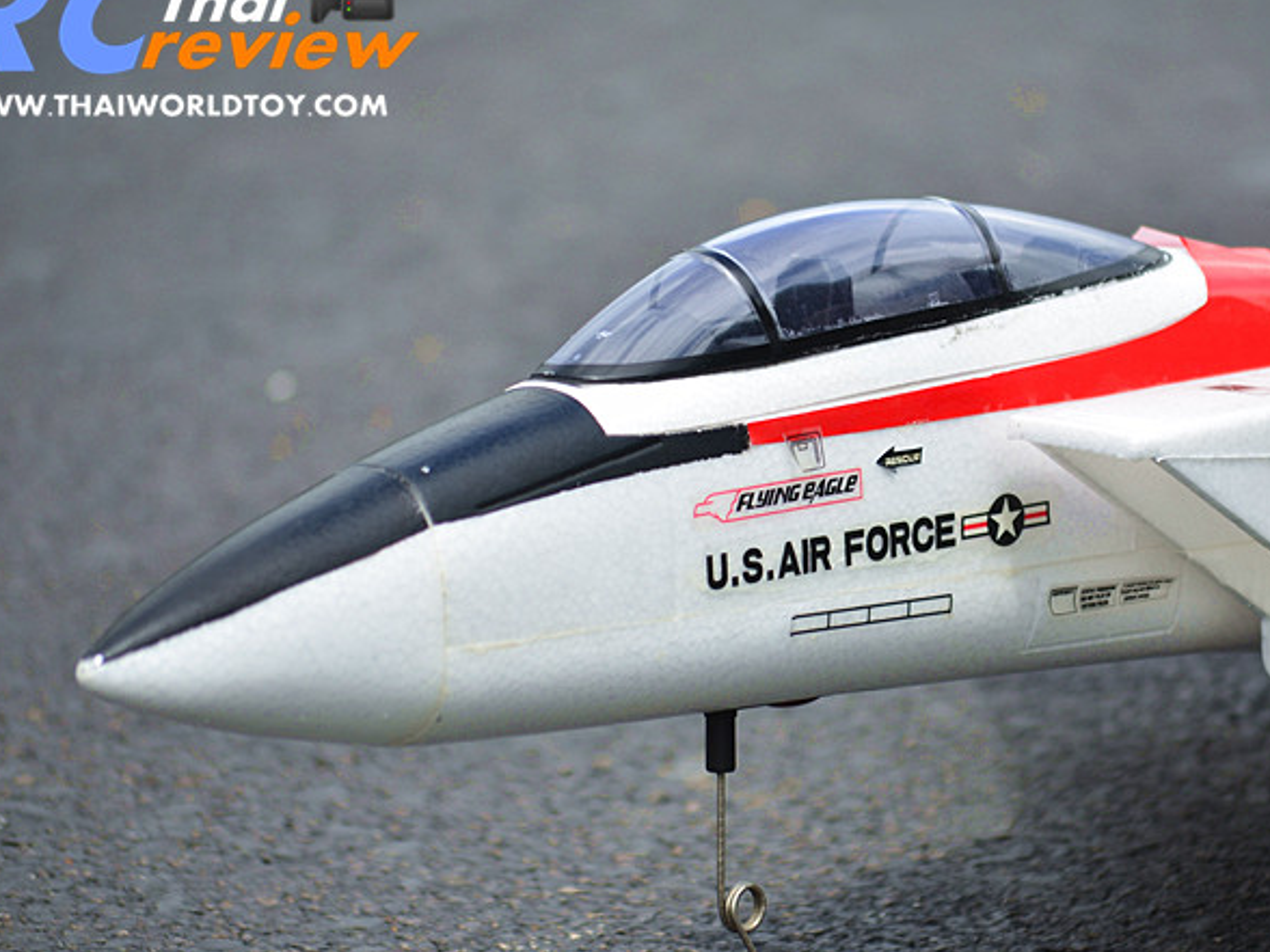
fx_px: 10407
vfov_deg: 5.2
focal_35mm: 284
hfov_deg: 7.0
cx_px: 765
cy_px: 450
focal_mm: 145
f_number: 5
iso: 100
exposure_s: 1/400
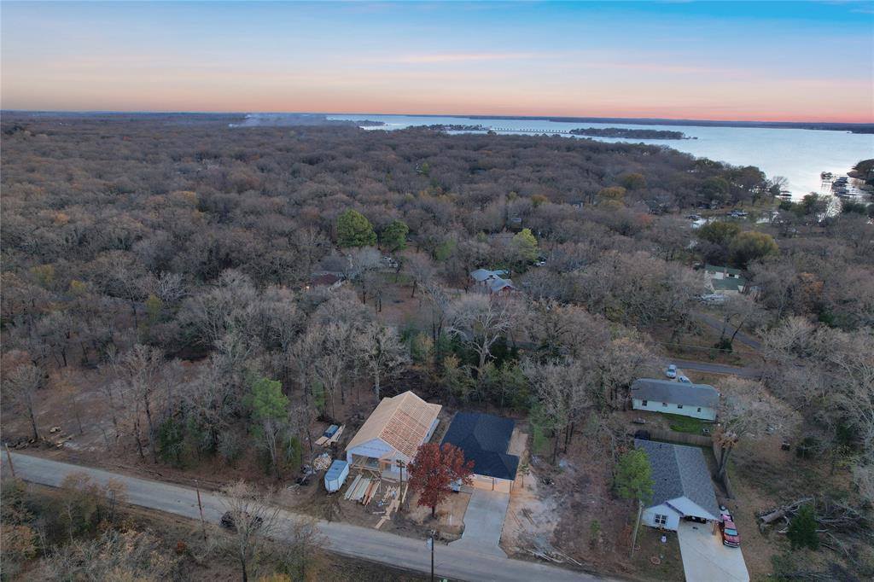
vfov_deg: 57.2
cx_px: 437
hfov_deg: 78.6
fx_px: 534
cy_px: 291
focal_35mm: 22
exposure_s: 1/50
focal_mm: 8.38
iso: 100
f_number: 2.8
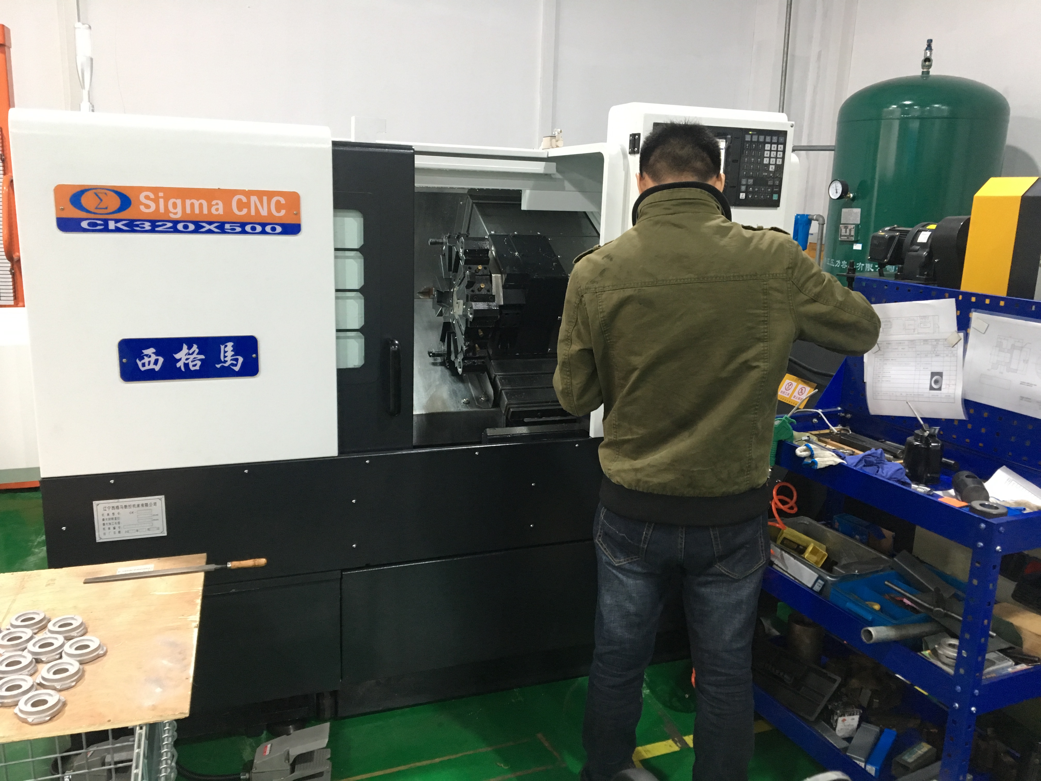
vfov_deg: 48.2
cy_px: 390
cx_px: 520
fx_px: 872
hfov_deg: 61.7
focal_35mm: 29
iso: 200
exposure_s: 1/33
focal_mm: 4.15
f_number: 2.2
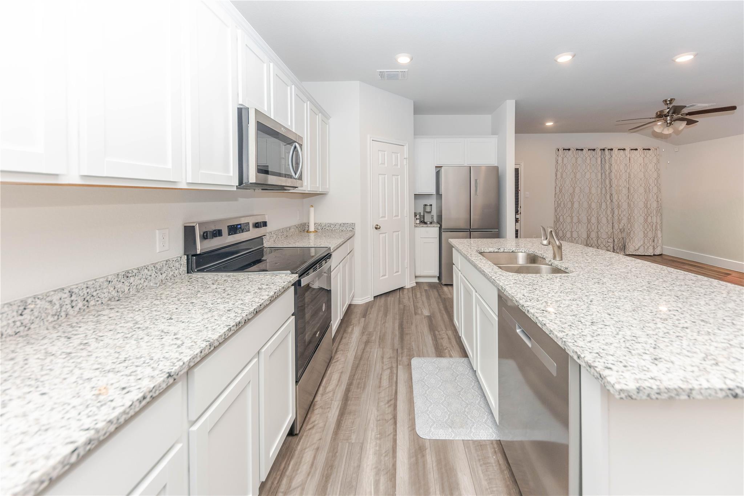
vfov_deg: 90.0
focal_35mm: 12
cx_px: 372
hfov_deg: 112.6
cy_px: 248
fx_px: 248
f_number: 4
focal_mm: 12
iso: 320
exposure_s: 1/160
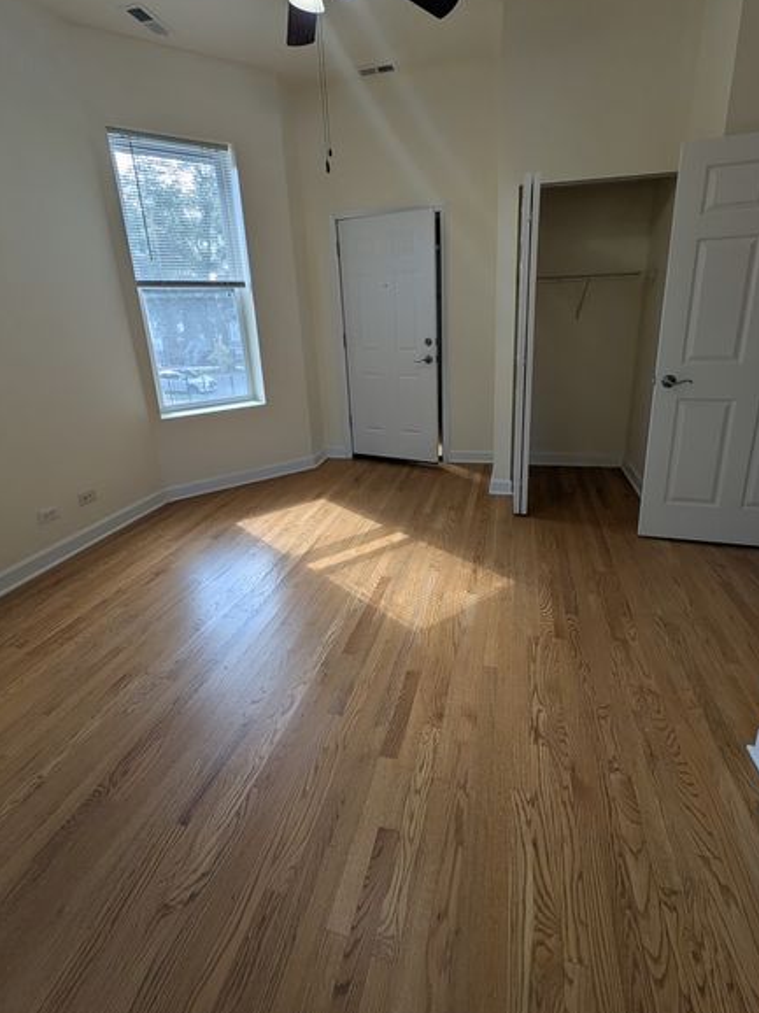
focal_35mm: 15
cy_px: 446
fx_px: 439
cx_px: 403
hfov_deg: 81.6
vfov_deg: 97.7
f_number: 2.2
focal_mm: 1.54
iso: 40
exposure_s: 1/129
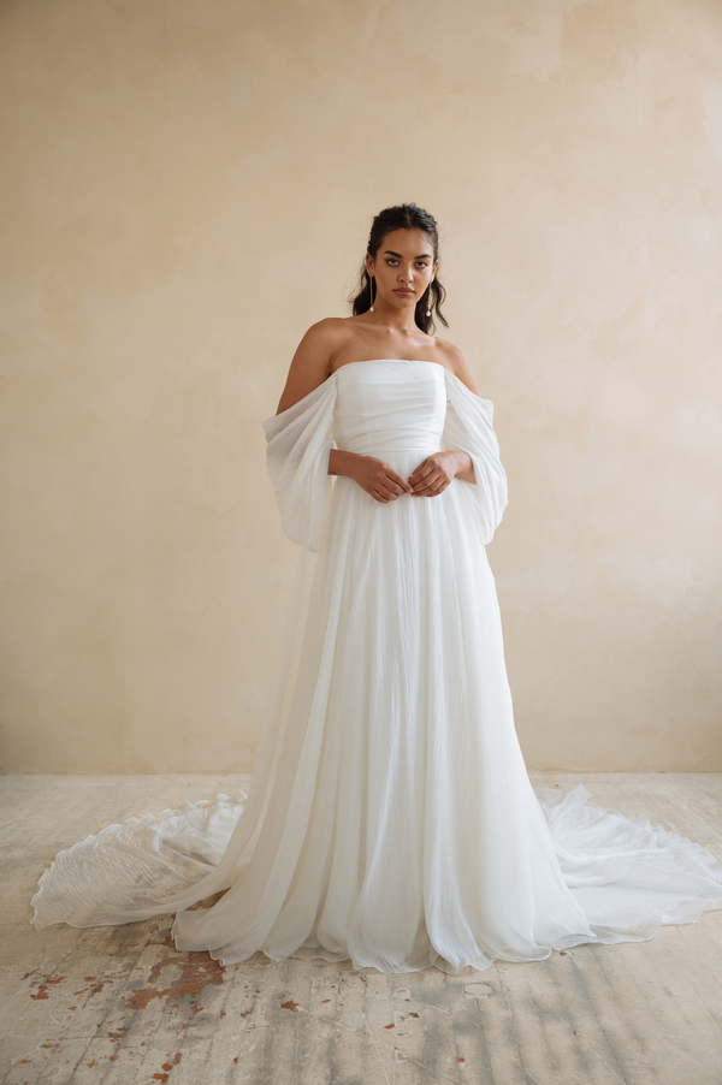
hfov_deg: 36.8
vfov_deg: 53.2
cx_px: 361
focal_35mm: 36
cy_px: 542
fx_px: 1085
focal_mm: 36
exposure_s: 1/320
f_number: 3.2
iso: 200
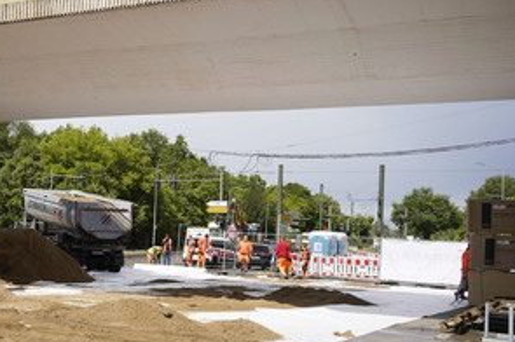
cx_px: 125
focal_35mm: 52
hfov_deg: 37.2
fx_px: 743
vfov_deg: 25.9
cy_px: 202
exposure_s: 1/1600
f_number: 6.3
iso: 320
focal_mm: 34
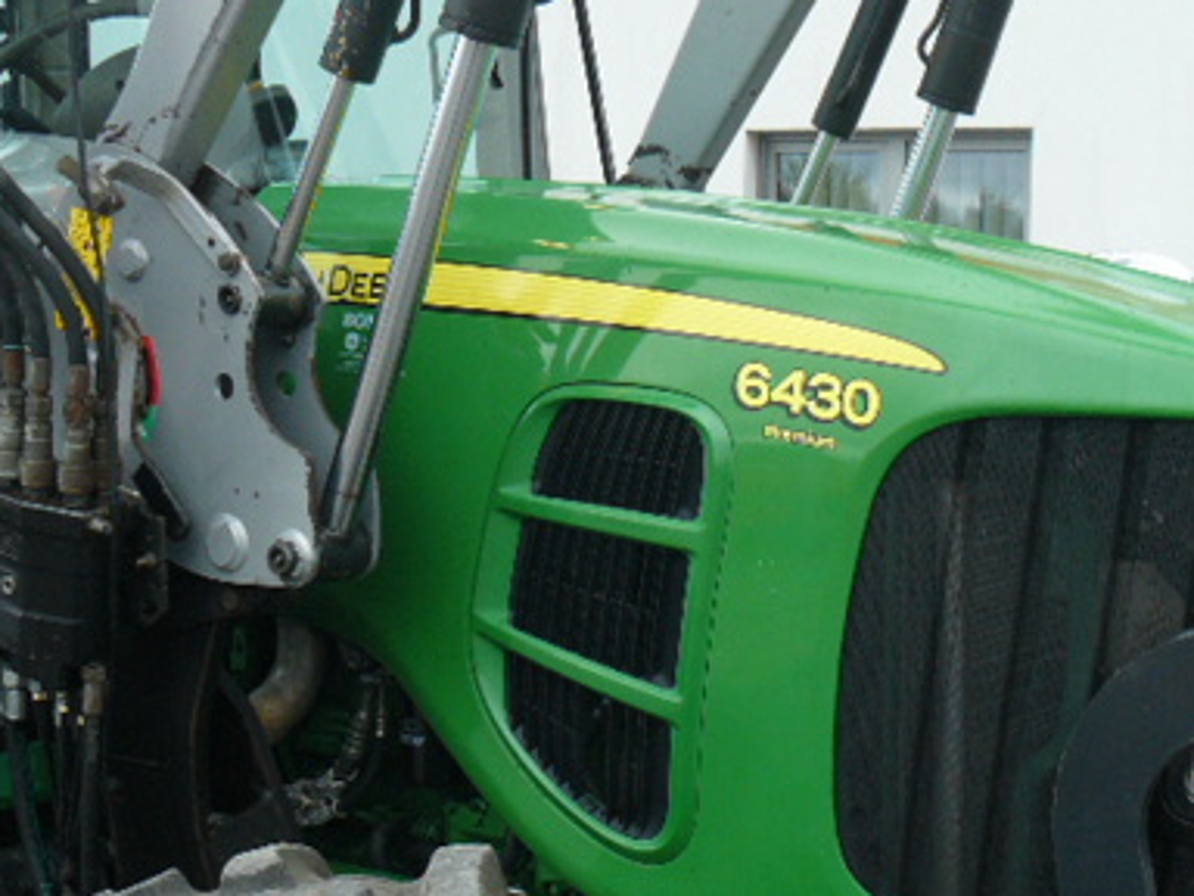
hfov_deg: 32.0
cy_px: 460
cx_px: 740
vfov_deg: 24.4
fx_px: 2070
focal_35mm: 60
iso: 100
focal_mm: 6
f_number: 3.6
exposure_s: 1/125
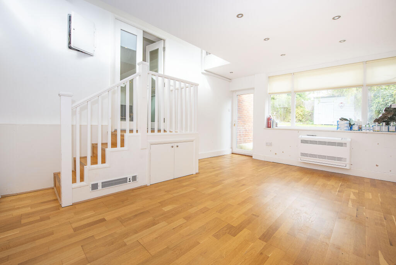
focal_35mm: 14
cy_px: 132
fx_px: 154
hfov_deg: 104.2
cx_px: 198
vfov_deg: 81.3
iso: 400
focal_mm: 14
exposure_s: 1/60
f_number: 8
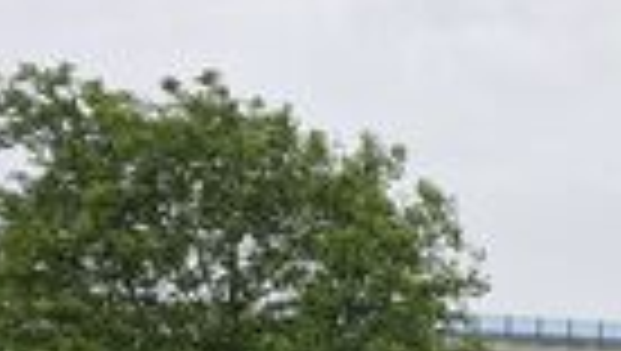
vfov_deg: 11.6
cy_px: 576
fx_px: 1632
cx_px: 1184
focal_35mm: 99
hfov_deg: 16.9
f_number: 1.8
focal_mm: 5.54
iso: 50
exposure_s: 1/804
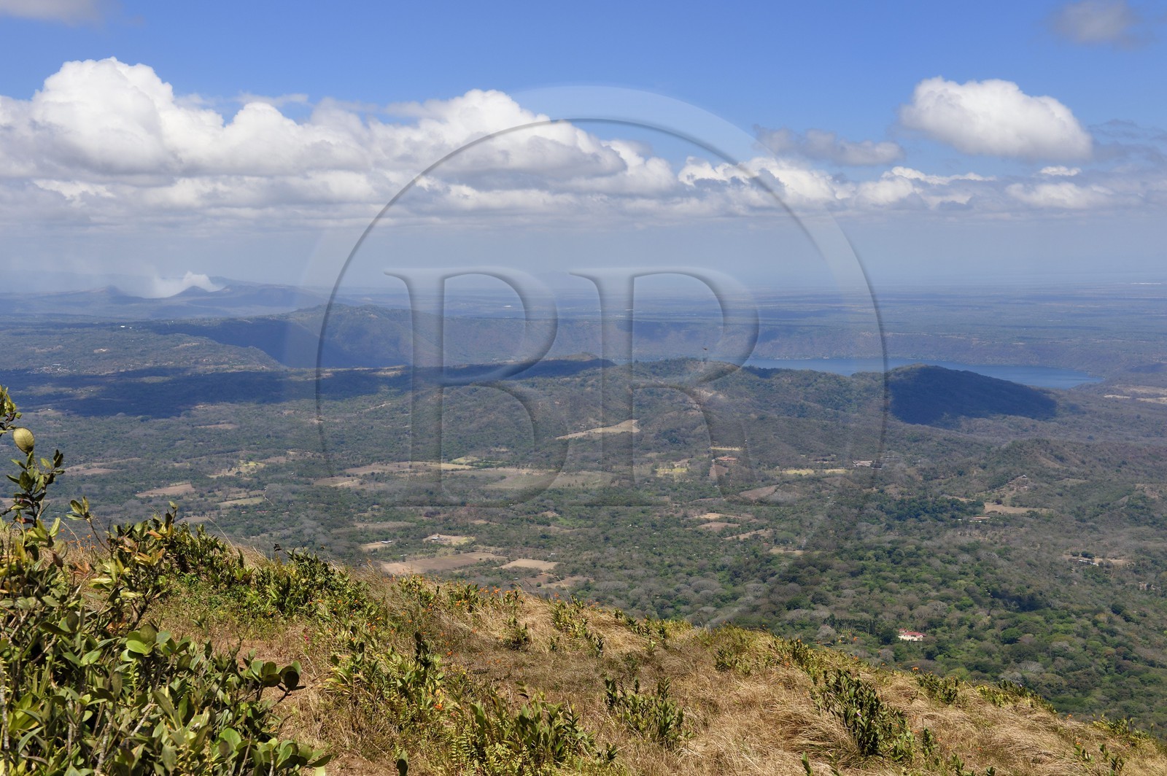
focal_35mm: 48
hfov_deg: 41.1
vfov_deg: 28.0
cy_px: 388
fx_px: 1555
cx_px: 584
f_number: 11
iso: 200
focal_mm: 48
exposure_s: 1/400
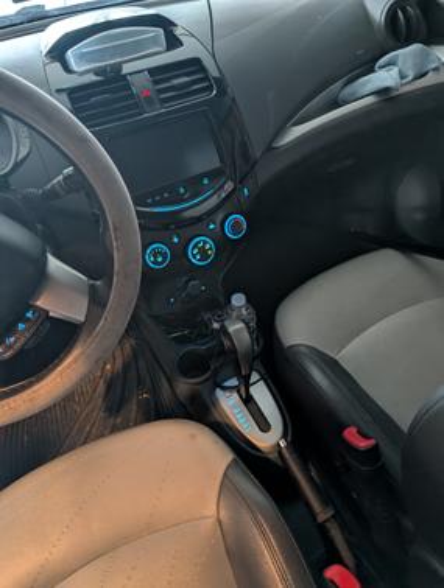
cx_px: 222
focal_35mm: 24
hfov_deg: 57.0
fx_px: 409
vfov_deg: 71.5
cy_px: 294
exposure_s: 1/33.3
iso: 534
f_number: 1.68
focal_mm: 6.9
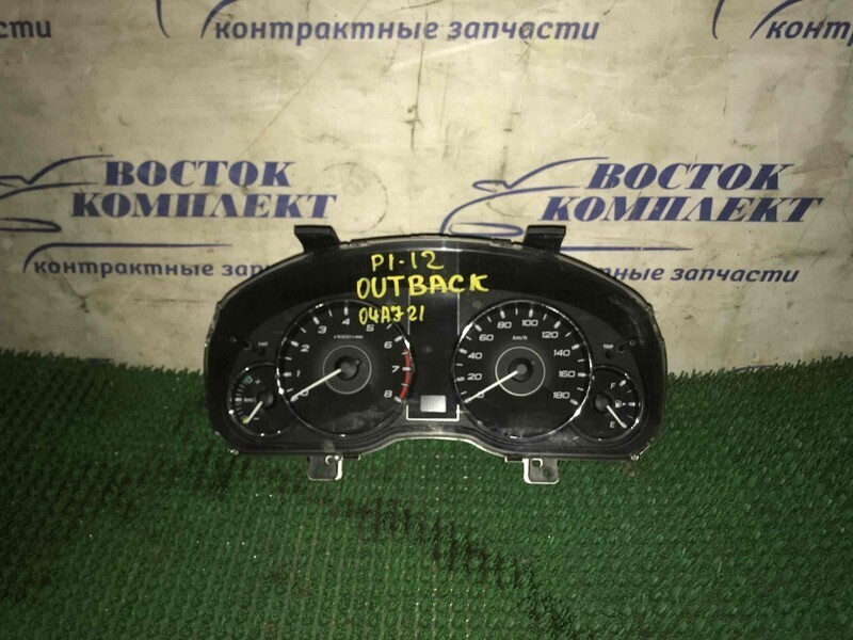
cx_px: 426
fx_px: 690
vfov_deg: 49.7
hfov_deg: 63.4
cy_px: 320
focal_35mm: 28
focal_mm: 3.99
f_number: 1.8
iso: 32
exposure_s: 1/17
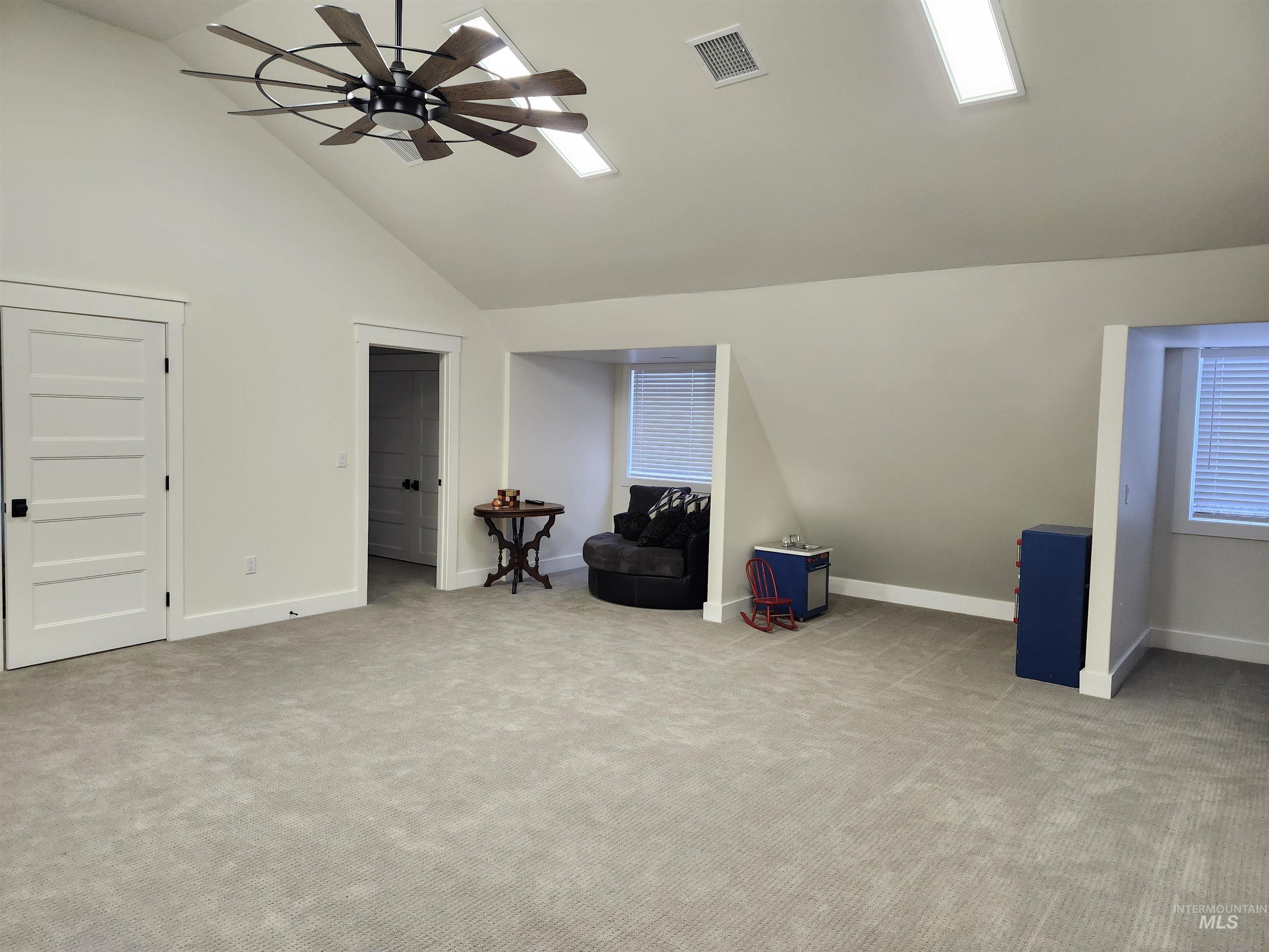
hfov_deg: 73.9
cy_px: 476
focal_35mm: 23
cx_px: 634
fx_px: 843
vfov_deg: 58.9
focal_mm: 5.54
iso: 250
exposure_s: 1/120
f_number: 1.8
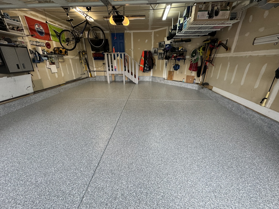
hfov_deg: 102.1
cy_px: 104
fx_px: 113
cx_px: 140
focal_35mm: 14
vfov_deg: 85.7
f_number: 2.2
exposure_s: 1/99
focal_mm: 2.22
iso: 160
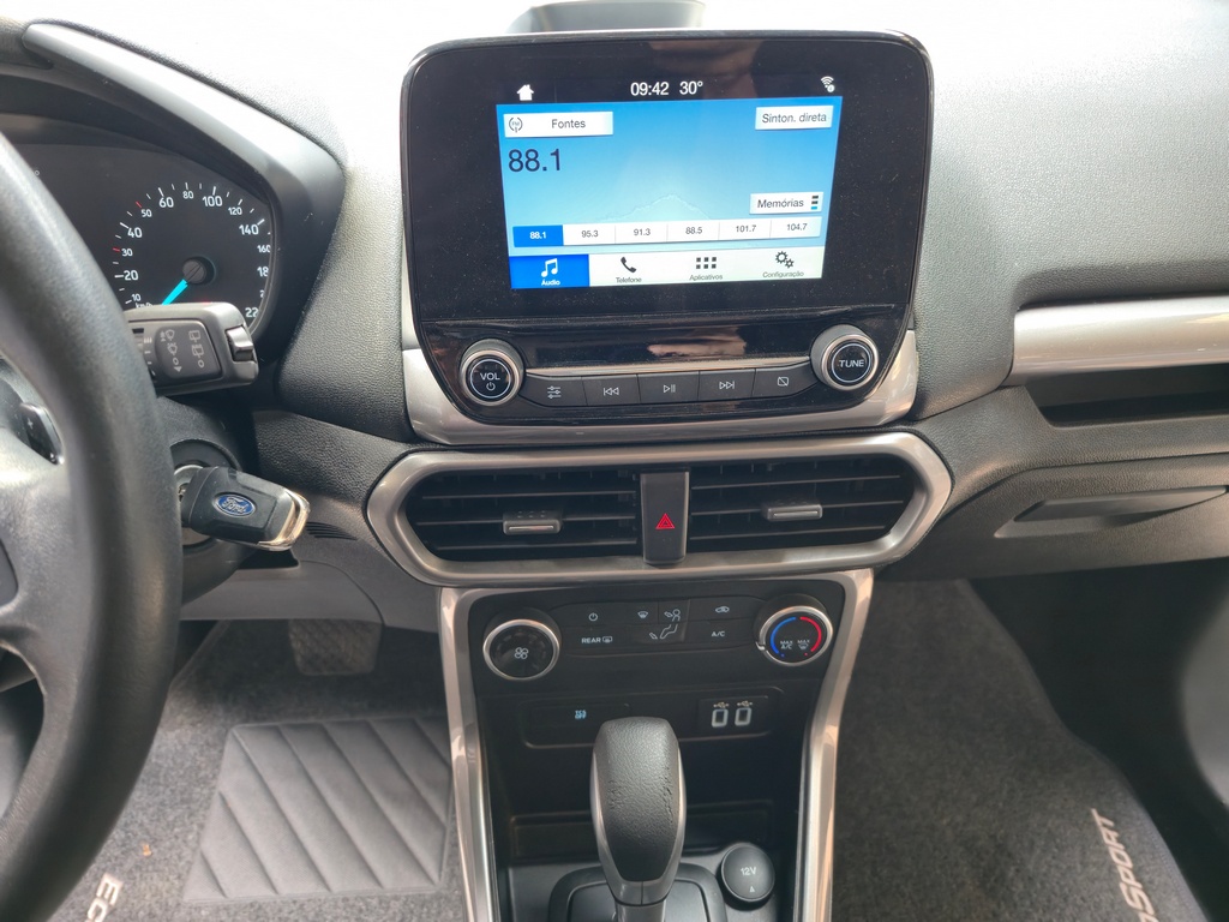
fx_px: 817
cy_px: 461
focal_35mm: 23
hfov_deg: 73.9
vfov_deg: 58.9
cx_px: 614
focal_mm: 6.3
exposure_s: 1/60
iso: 160
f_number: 1.7
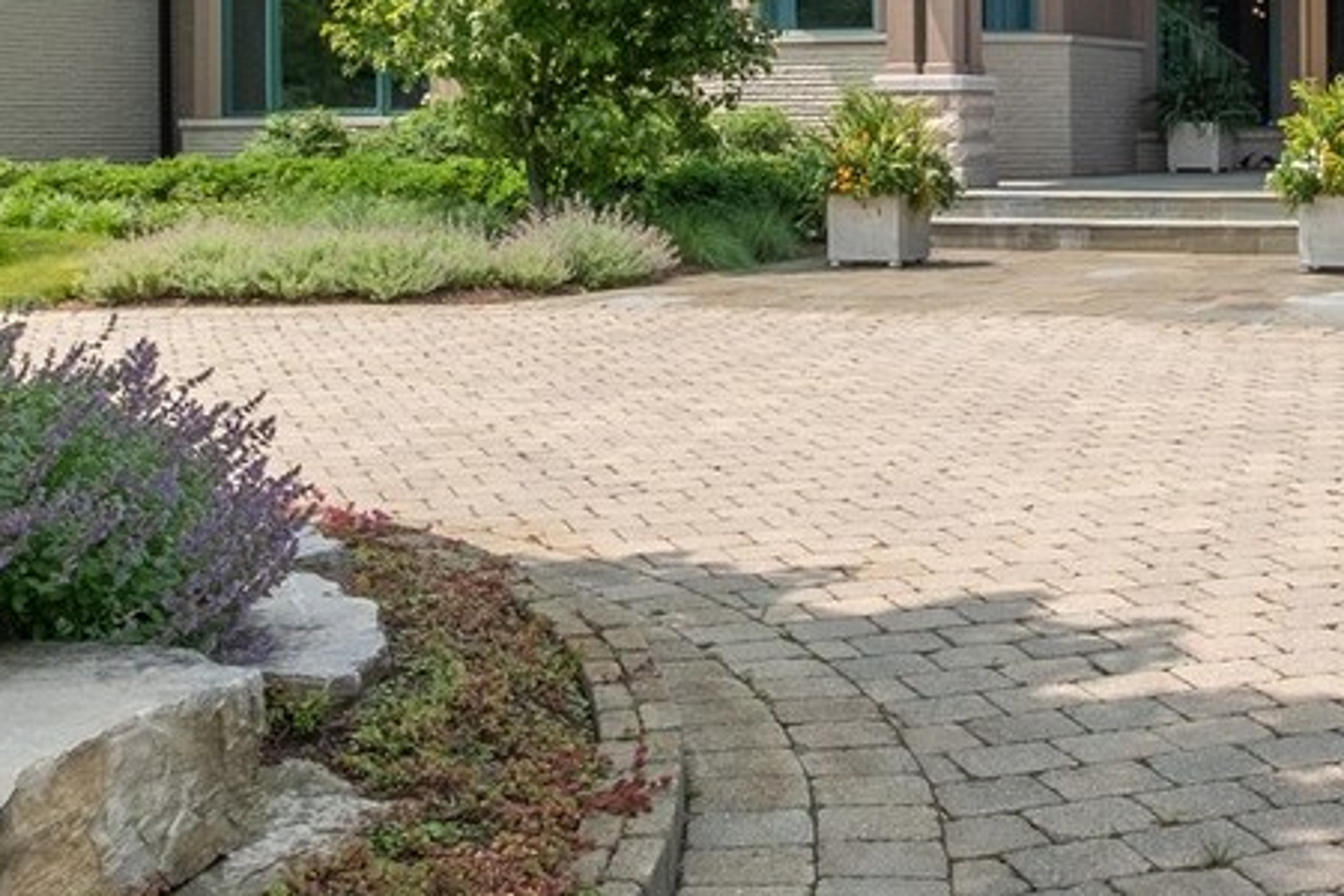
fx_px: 2016
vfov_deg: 24.4
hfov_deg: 35.9
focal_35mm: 54
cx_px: 1042
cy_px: 93
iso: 200
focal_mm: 10
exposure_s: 1/350
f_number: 8
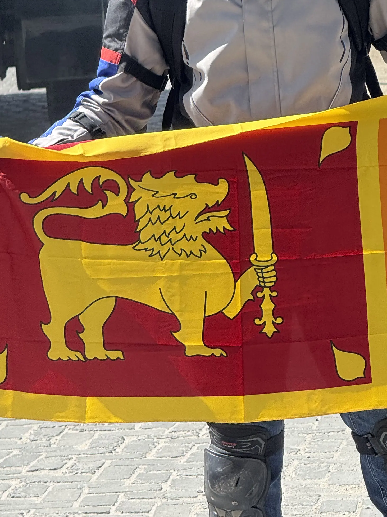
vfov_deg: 7.9
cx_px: 265
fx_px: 3697
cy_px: 10
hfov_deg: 6.0
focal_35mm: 248
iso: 50
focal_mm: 15.66
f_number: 2.8
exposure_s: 1/1513
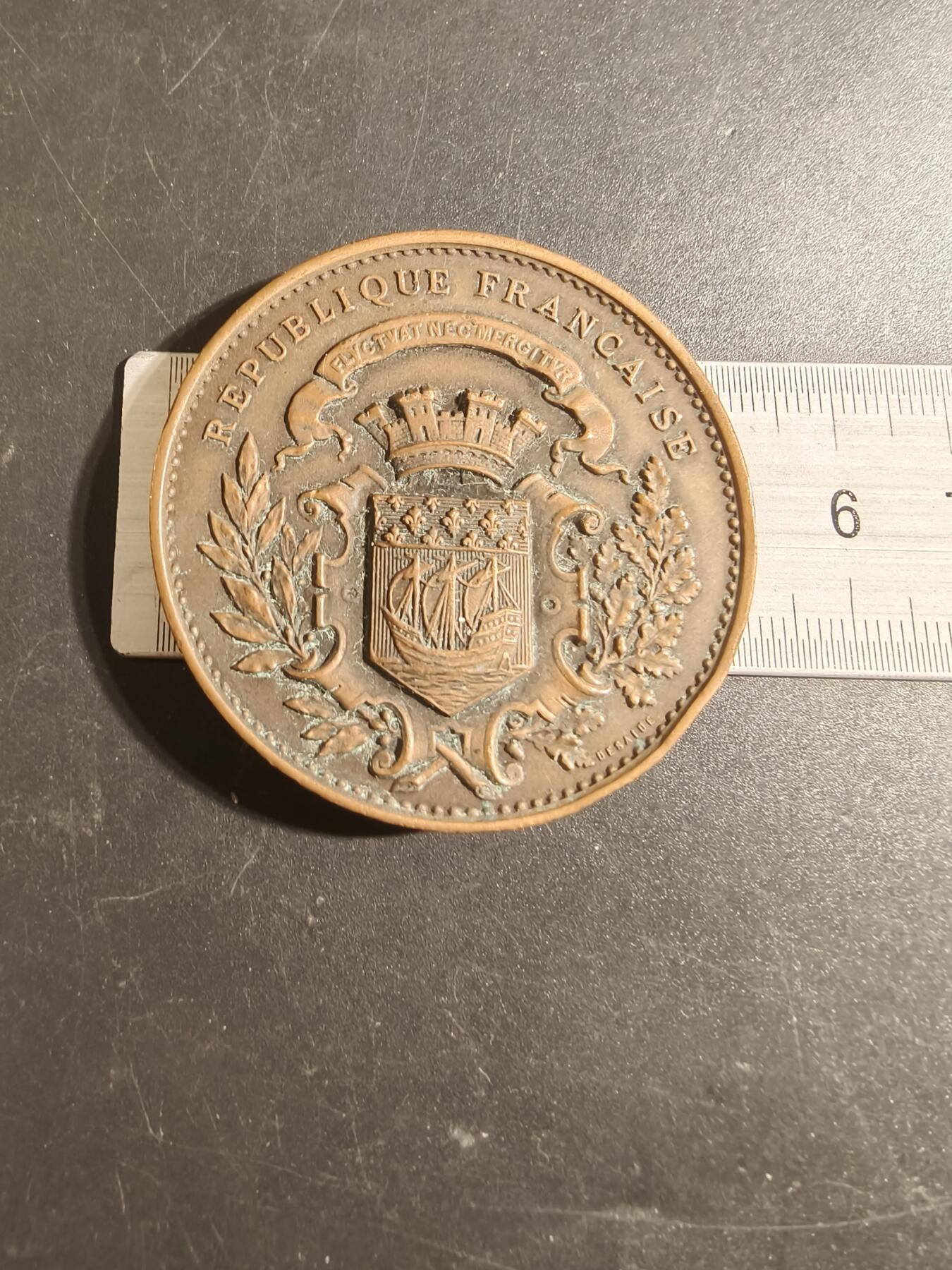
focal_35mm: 23
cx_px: 476
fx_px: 843
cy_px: 635
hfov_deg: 58.9
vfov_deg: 73.9
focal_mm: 2.32
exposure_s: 1/50
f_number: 2
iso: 400
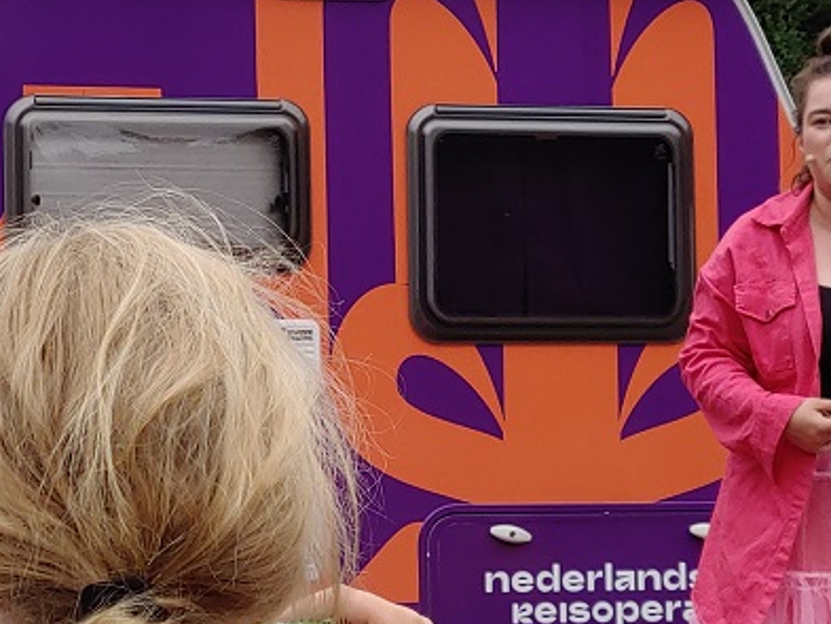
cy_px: 328
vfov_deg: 10.2
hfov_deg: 13.6
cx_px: 230
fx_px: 3482
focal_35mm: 145
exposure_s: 1/100
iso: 50
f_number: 2.4
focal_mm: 5.88
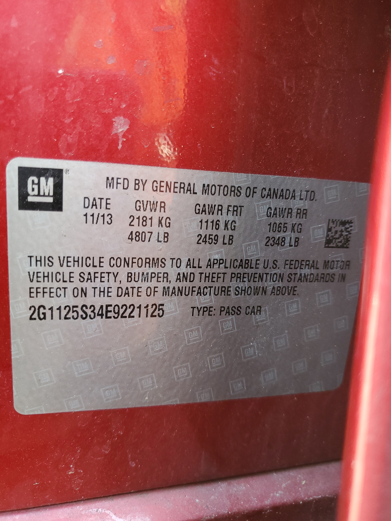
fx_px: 392
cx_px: 196
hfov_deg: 53.1
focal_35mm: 26
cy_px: 260
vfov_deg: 67.3
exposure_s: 1/120
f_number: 1.5
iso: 89
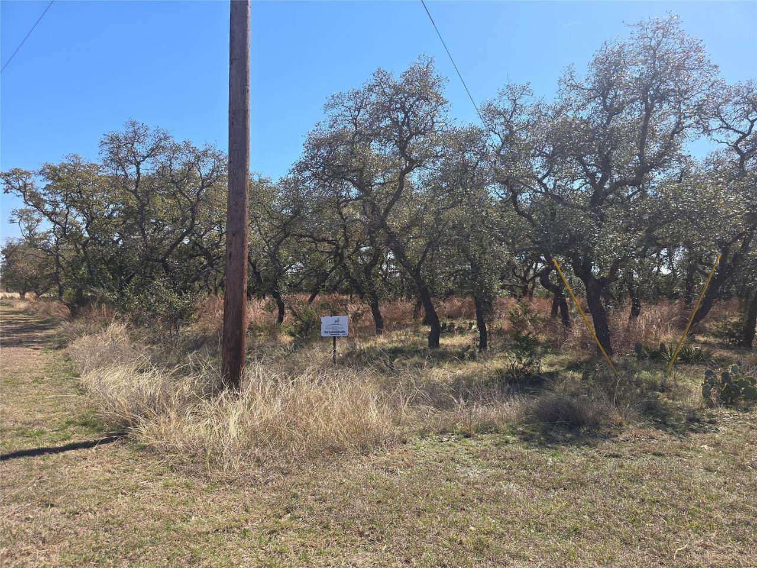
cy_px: 284
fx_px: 503
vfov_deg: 58.9
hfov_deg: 73.9
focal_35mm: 23
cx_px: 378
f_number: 1.7
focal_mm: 6.3
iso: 12
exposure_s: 1/633
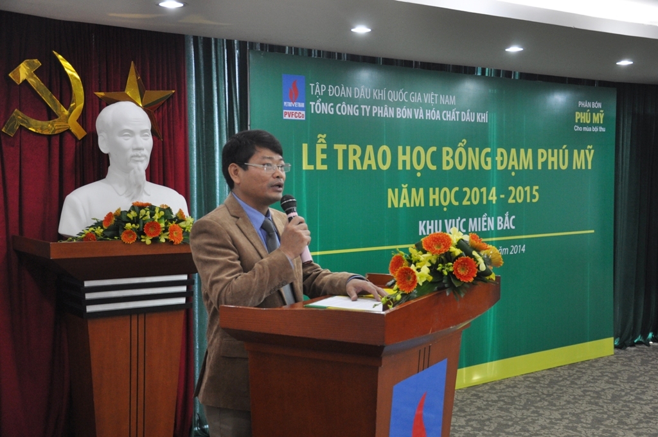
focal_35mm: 48
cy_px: 218
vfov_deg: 28.0
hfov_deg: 41.2
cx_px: 329
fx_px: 876
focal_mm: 32
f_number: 4.2
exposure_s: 1/60
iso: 800
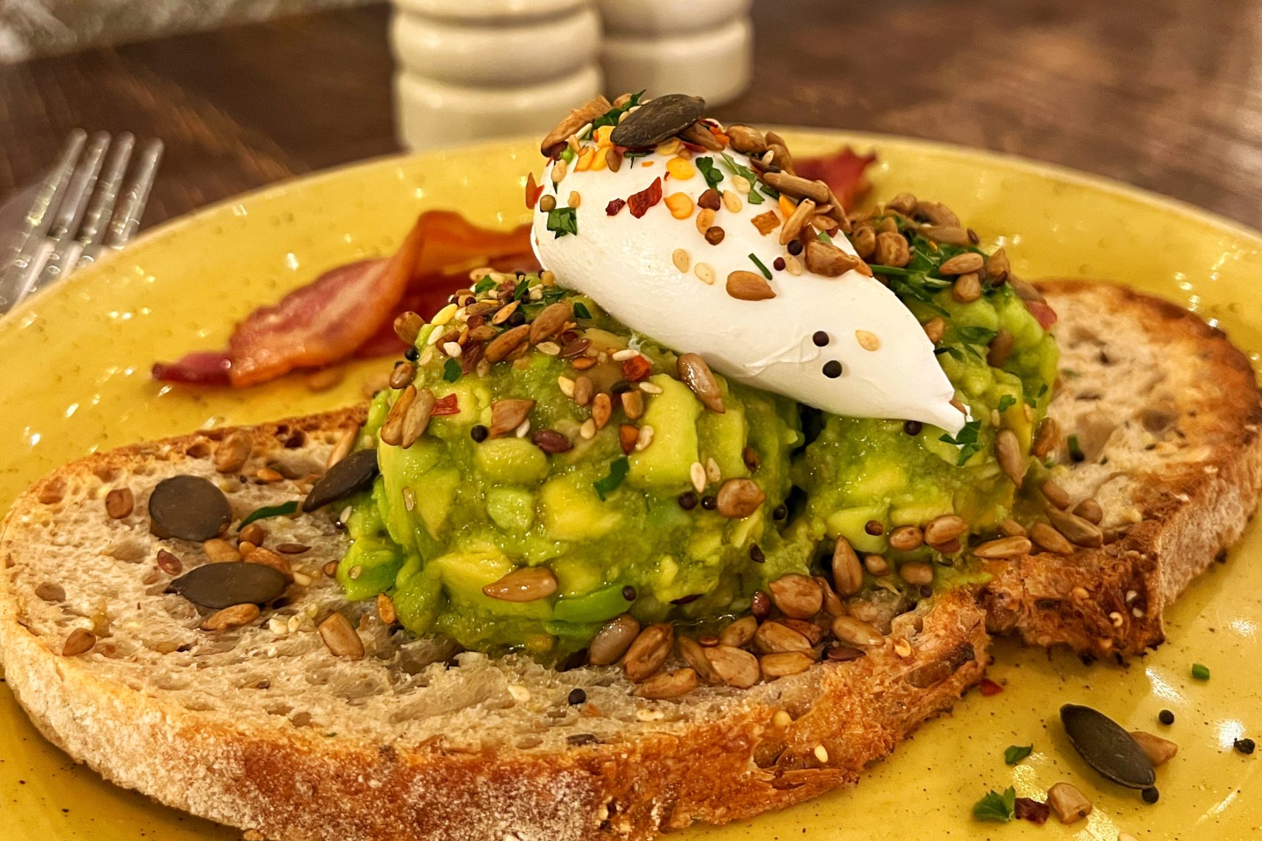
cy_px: 310
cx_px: 647
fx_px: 1297
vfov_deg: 35.7
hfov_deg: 51.9
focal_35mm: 37
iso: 400
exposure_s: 1/50
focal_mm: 5.7
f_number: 1.5
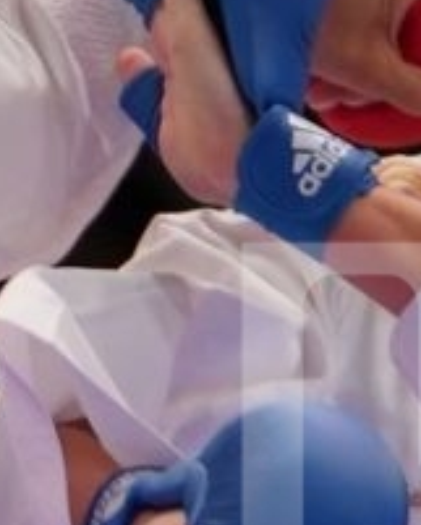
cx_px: -400
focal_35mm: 2290
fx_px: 35640
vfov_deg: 0.8
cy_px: 481
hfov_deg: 0.7
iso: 640
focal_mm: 182
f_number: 2.8
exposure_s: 1/1000
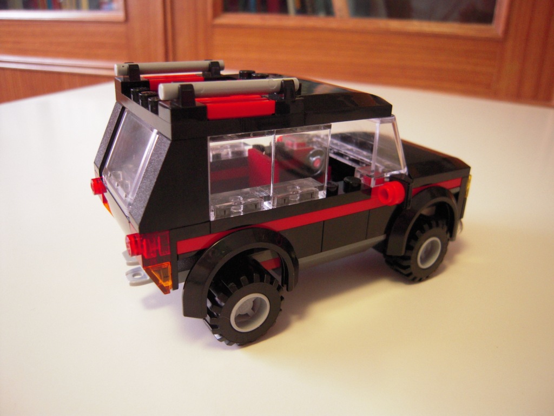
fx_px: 448
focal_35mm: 28
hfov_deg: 63.4
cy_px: 208
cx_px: 277
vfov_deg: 49.7
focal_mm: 5
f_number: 2.7
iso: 400
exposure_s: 1/20
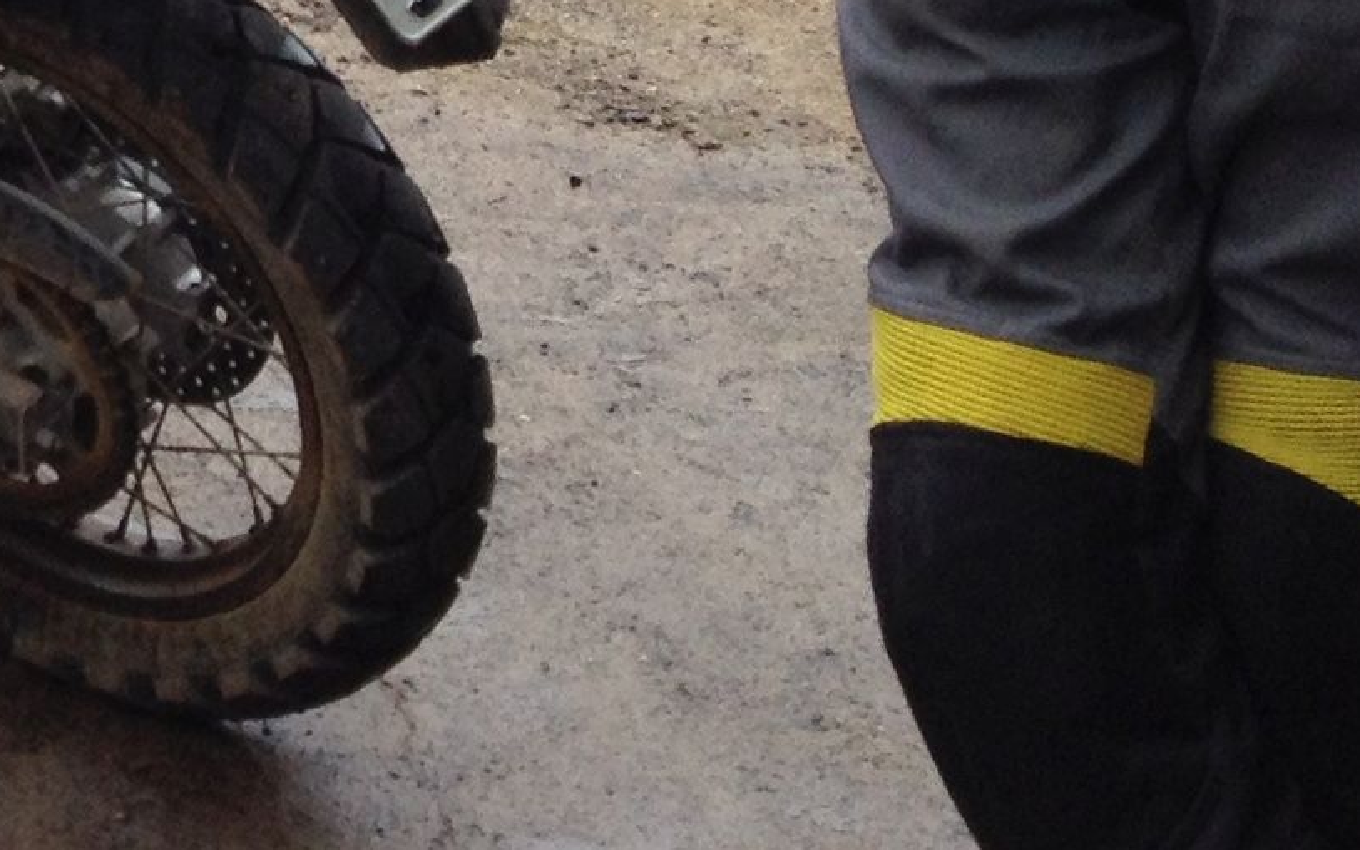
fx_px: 5522
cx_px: -1186
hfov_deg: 12.6
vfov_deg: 8.4
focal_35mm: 149
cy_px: -741
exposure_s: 1/347
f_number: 2.4
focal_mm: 4.28
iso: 50
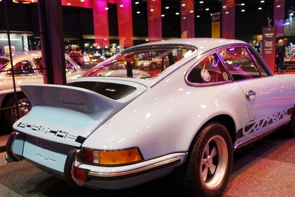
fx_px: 303
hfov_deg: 51.9
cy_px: 109
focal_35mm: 37
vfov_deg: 35.9
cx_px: 155
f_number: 2.5
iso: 200
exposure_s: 1/30
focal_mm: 10.33
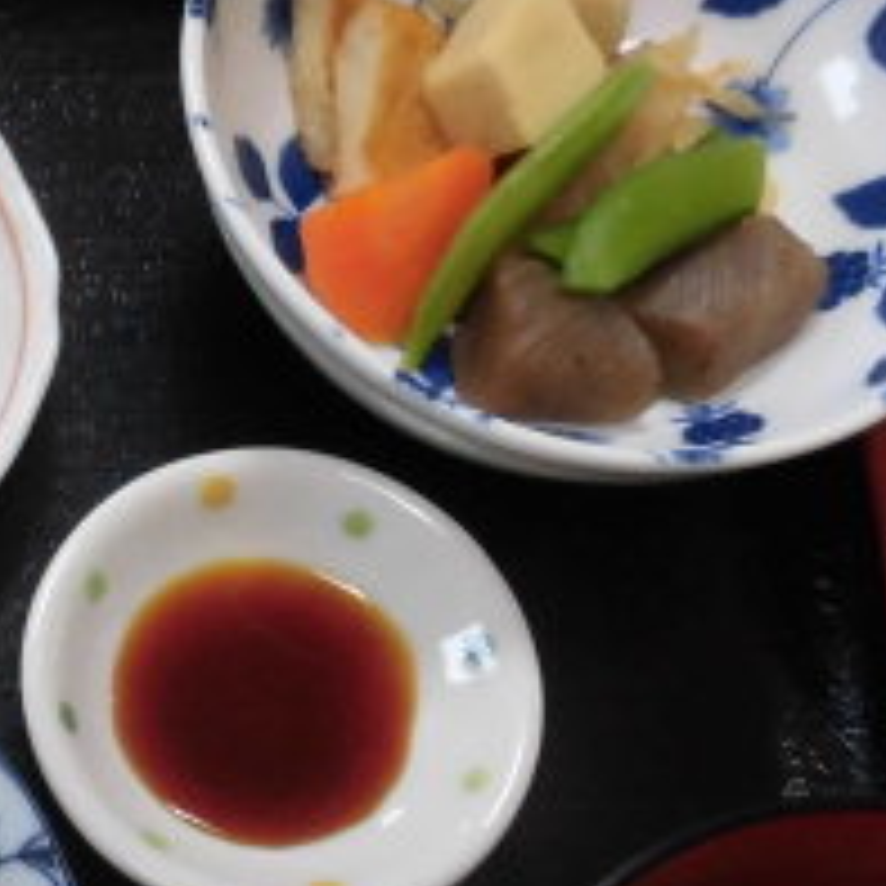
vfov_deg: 23.8
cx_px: -337
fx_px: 1998
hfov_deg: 21.9
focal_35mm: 69
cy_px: 917
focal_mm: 4.3
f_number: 3.1
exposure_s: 1/40
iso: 250
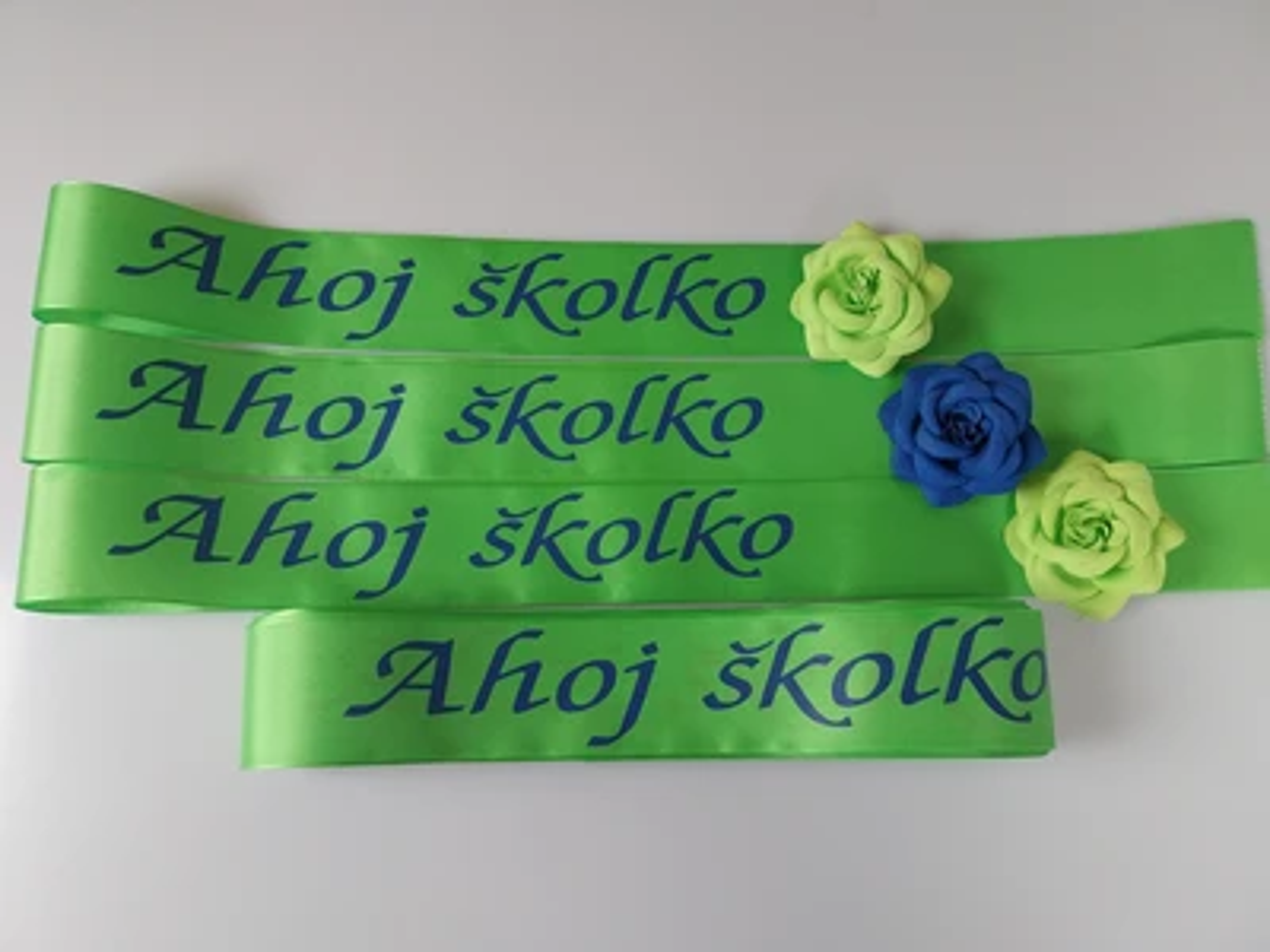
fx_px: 954
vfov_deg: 53.1
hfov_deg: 67.3
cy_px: 476
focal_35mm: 26
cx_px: 635
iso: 100
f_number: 1.8
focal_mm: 4
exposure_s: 1/50
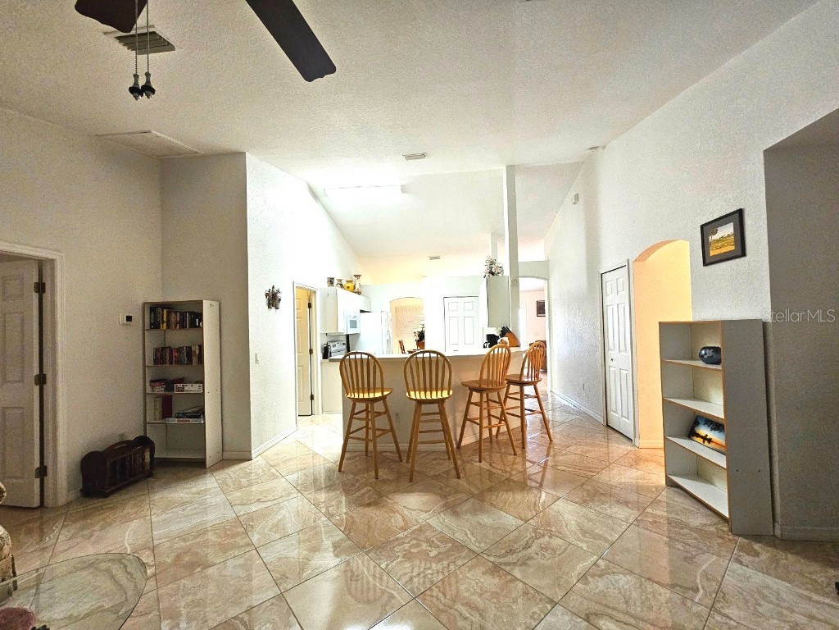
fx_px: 315
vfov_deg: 89.9
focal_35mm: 13
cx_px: 420
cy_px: 315
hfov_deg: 106.2
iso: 400
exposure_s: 1/60.2
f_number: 2.2
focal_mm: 2.2
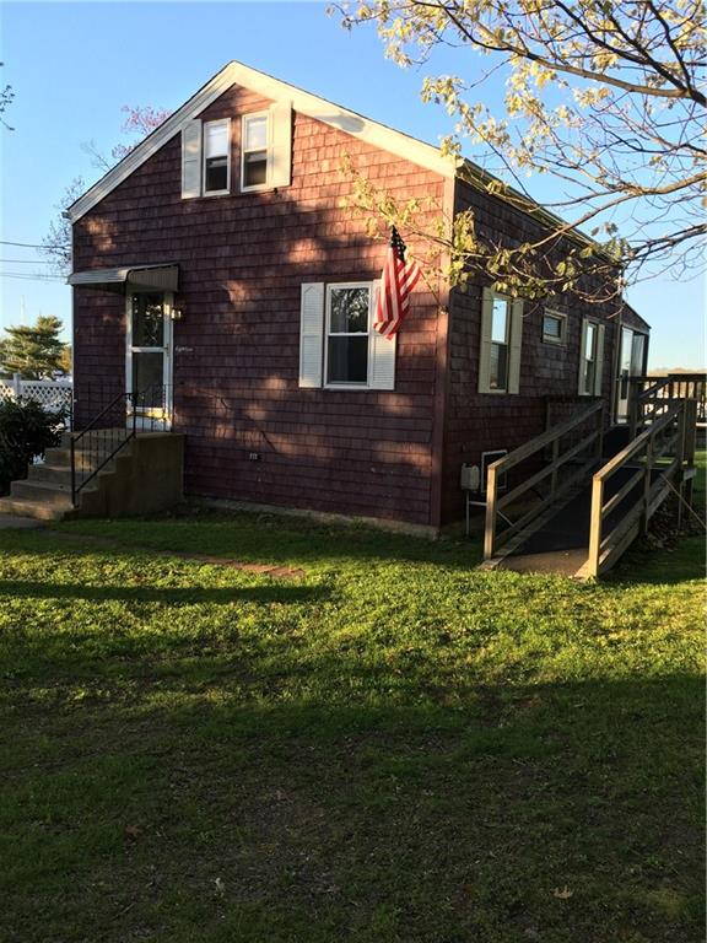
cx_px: 354
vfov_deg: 61.7
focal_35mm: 29
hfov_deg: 48.2
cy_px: 472
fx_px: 790
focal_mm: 4.15
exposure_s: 1/267
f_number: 2.2
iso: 25
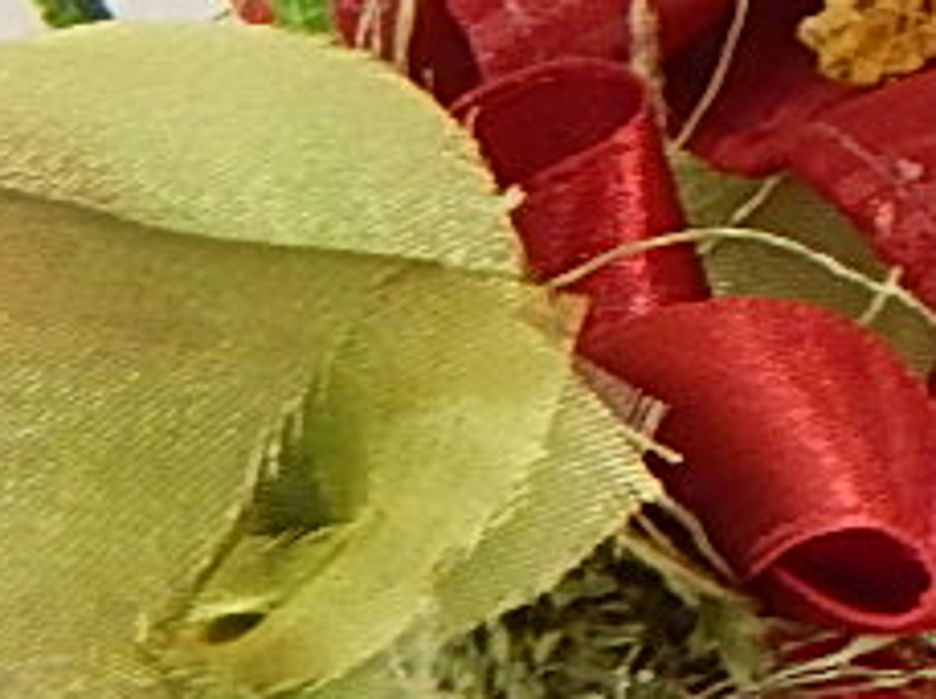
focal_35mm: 378
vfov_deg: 3.9
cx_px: 2362
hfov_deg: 5.1
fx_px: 10205
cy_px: -433
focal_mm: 9.7
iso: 220
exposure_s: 1/30
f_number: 3.8
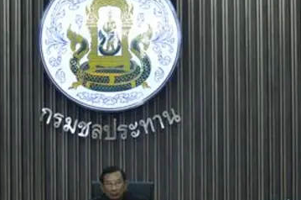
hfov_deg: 11.0
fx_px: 1561
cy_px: 188
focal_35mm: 187
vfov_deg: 7.3
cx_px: 81
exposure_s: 1/125
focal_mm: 86
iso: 1600
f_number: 4.5
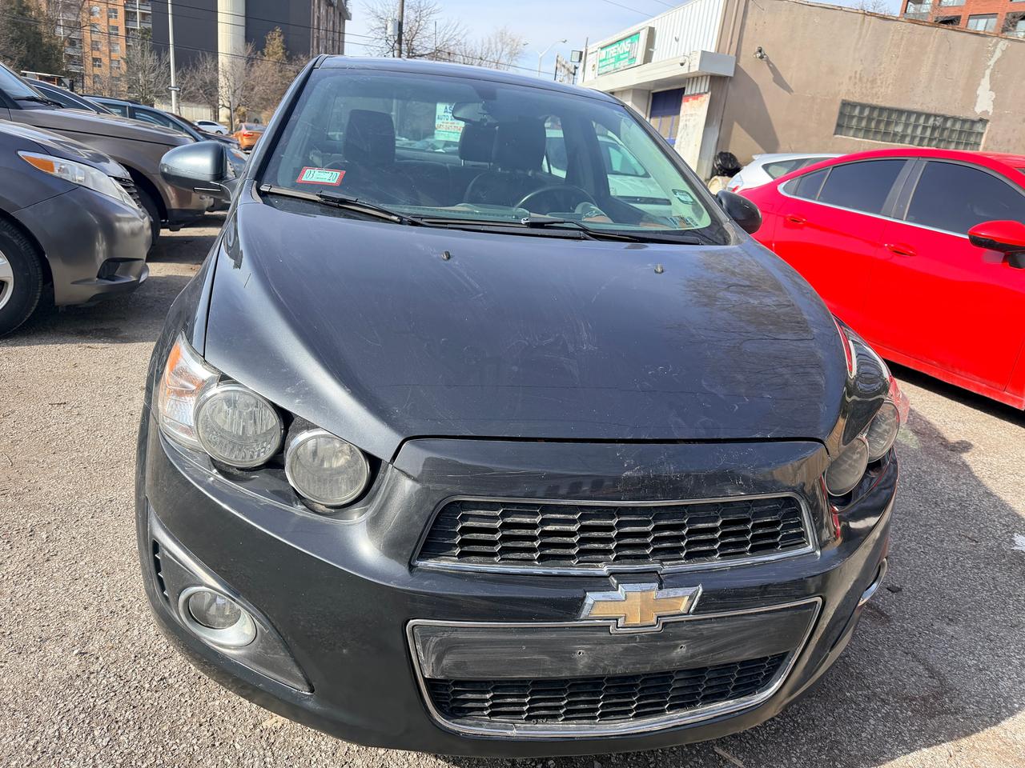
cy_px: 384
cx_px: 512
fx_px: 711
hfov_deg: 71.6
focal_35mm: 24
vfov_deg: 56.8
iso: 100
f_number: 1.78
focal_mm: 6.76
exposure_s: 1/2169
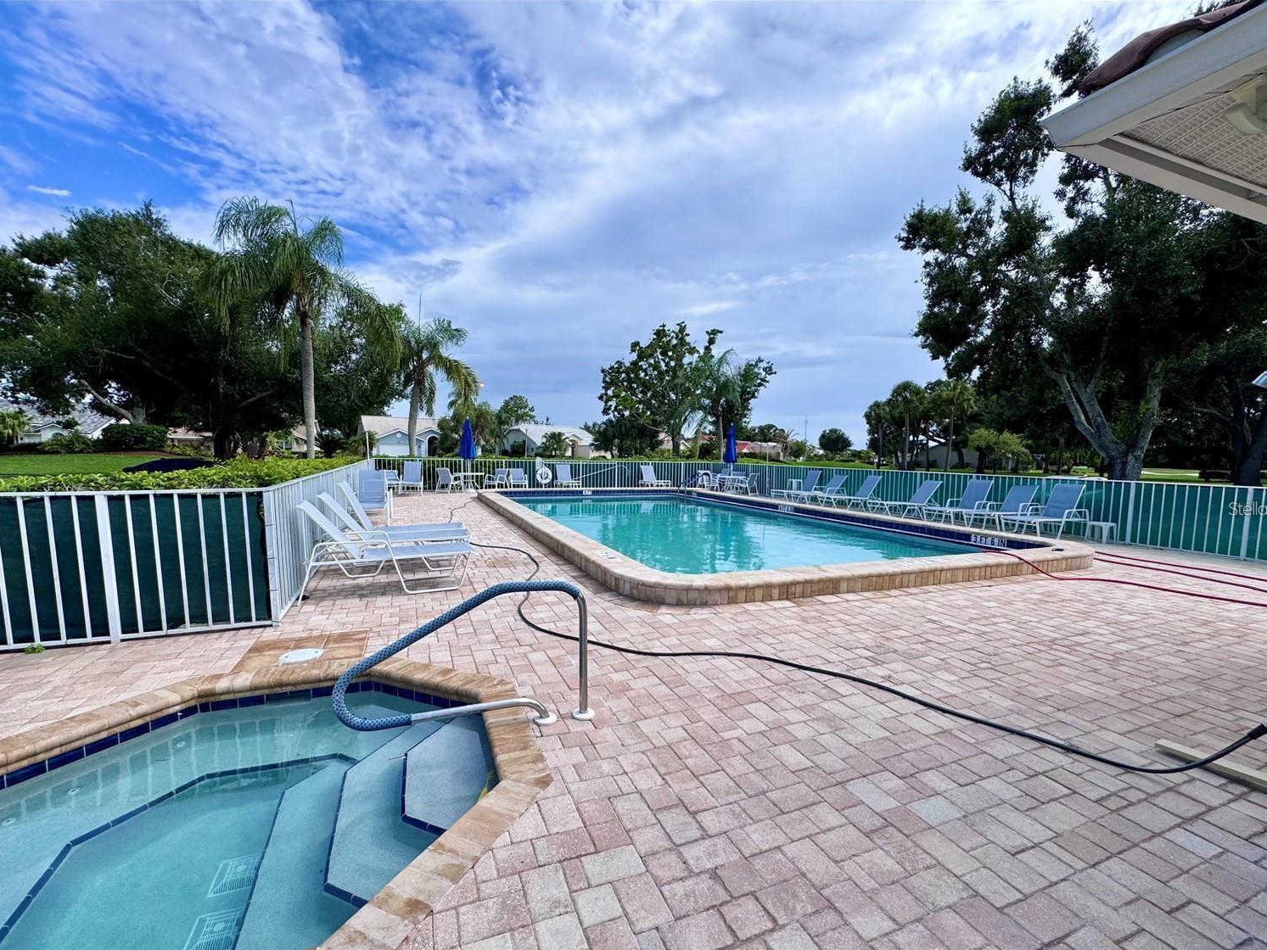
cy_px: 508
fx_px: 549
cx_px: 630
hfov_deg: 98.2
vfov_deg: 81.6
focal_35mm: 15
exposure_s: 1/2028
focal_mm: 2.22
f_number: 2.2
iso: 50
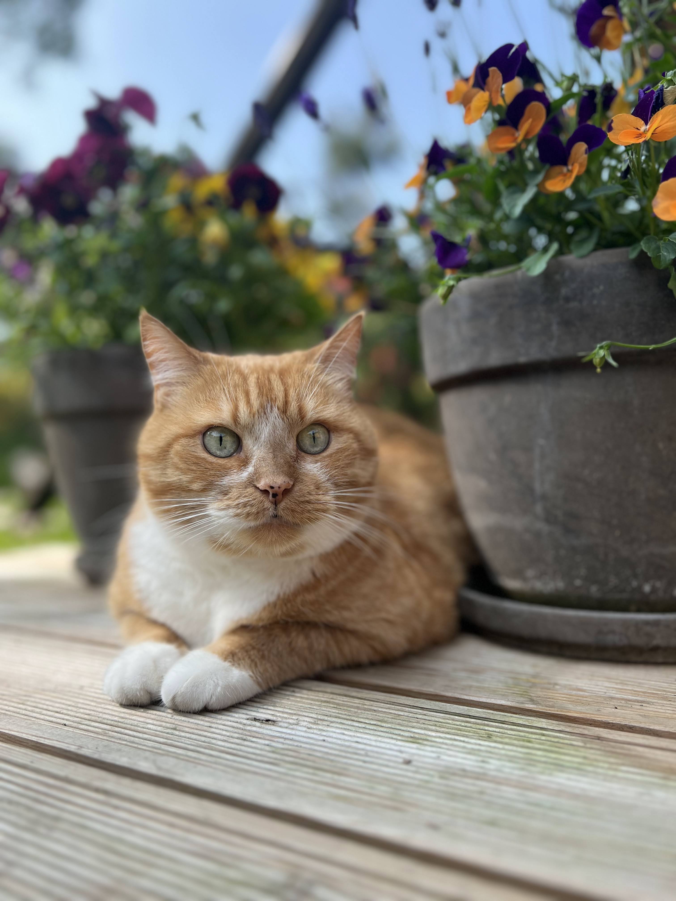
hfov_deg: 53.1
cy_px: 450
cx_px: 338
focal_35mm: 26
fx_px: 677
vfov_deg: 67.3
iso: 50
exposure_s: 1/1009
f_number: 1.5
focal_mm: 5.7
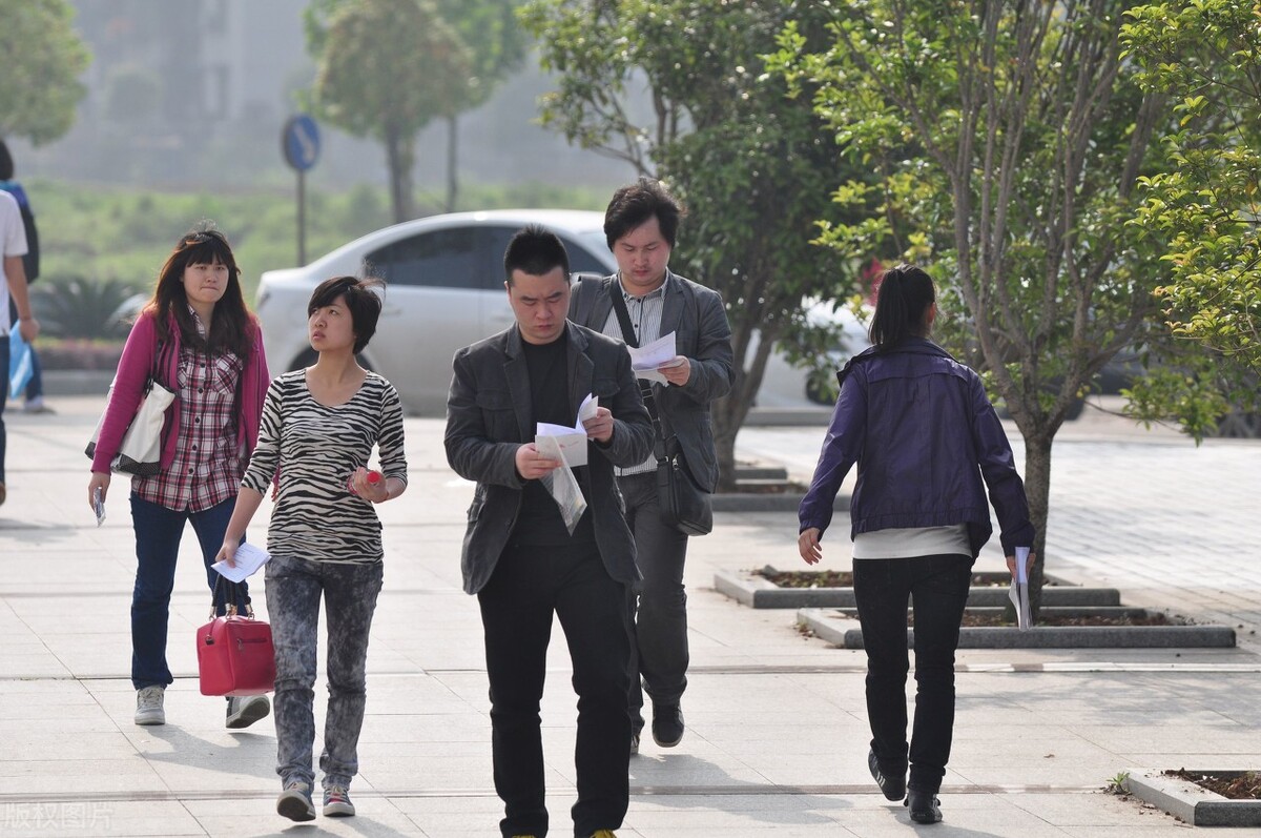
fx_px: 10495
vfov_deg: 4.6
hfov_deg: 6.9
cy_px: 419
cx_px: 630
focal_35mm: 300
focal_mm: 200
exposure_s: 1/2000
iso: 320
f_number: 4.5
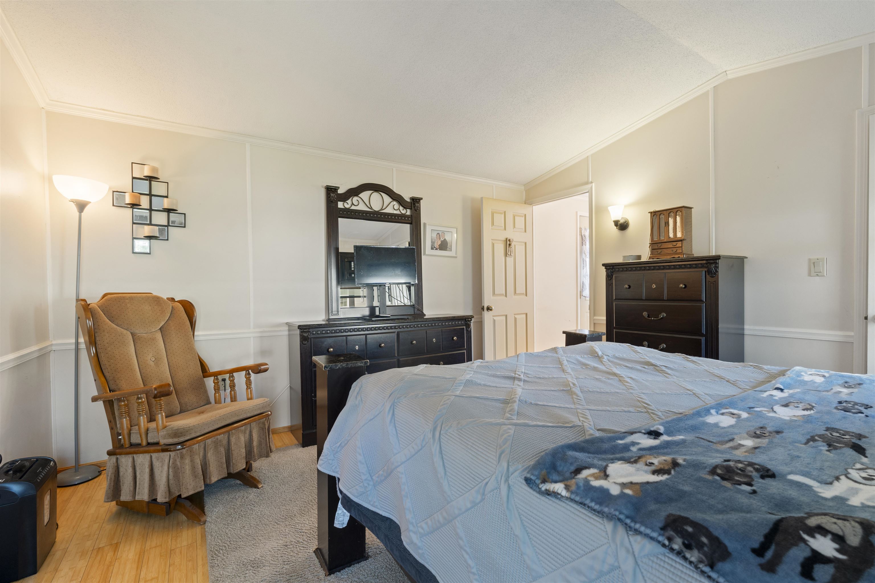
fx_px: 389
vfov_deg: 73.7
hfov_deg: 96.7
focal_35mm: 16
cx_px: 438
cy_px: 292
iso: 400
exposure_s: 1.6
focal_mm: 16
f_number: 9
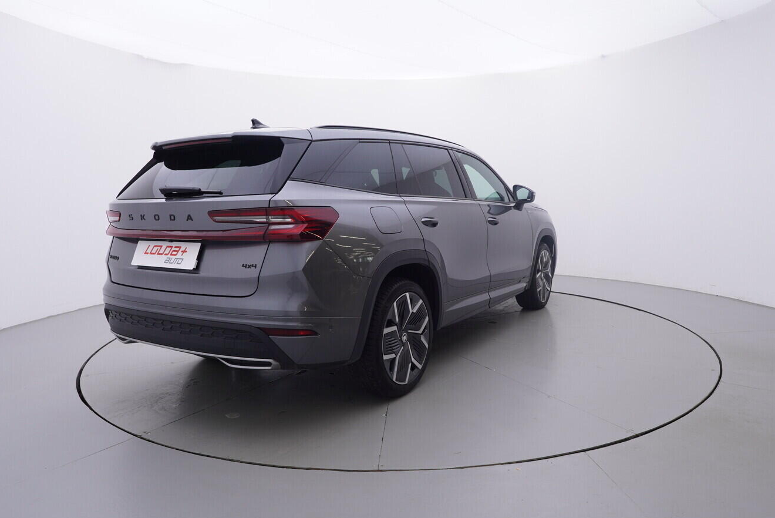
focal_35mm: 25
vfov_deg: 52.2
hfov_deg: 72.5
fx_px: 529
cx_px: 400
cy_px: 259
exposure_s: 1/80
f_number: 5
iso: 200
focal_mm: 15
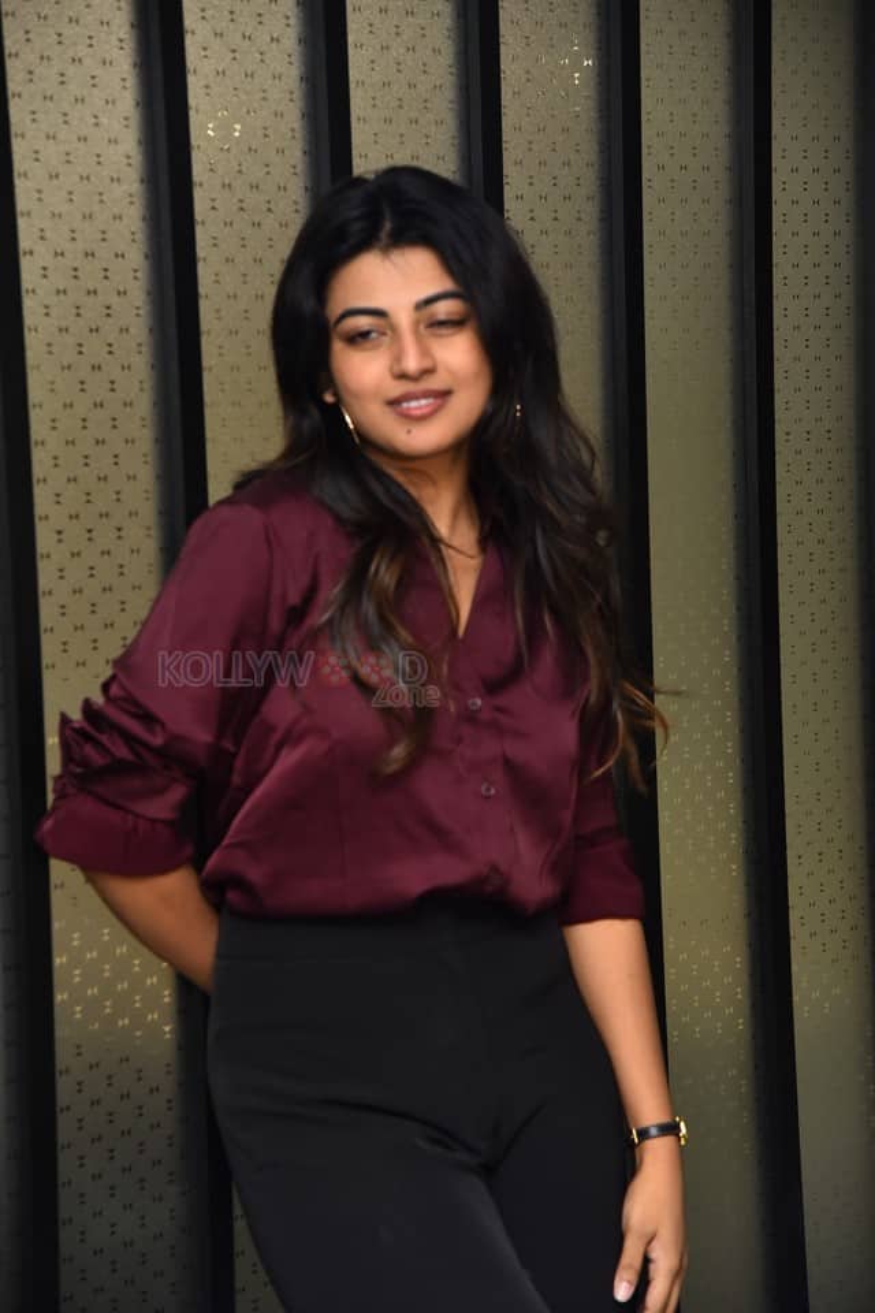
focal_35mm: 92
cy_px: 656
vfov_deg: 22.1
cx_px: 438
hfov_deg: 14.9
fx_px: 3354
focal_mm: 92
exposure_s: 1/125
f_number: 4.5
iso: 1600
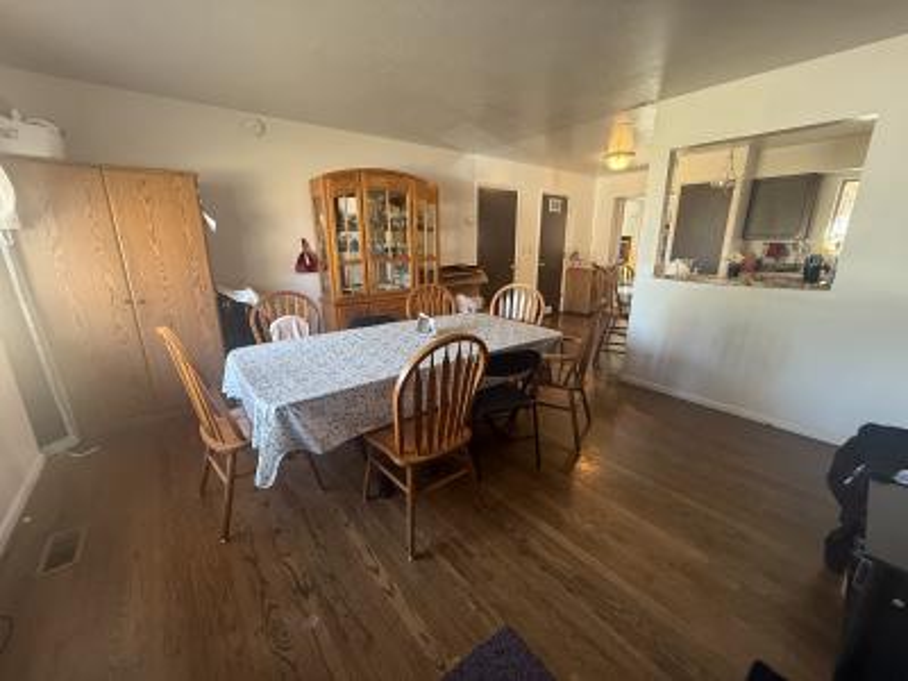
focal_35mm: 14
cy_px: 340
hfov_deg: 102.1
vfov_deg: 85.7
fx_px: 367
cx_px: 454
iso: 320
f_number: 2.2
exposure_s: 1/60
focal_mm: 2.22
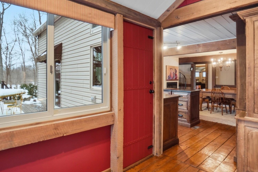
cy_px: 72
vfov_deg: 61.6
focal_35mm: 20
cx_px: 112
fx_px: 143
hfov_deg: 83.5
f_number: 5.6
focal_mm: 10
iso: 125
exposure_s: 1/125
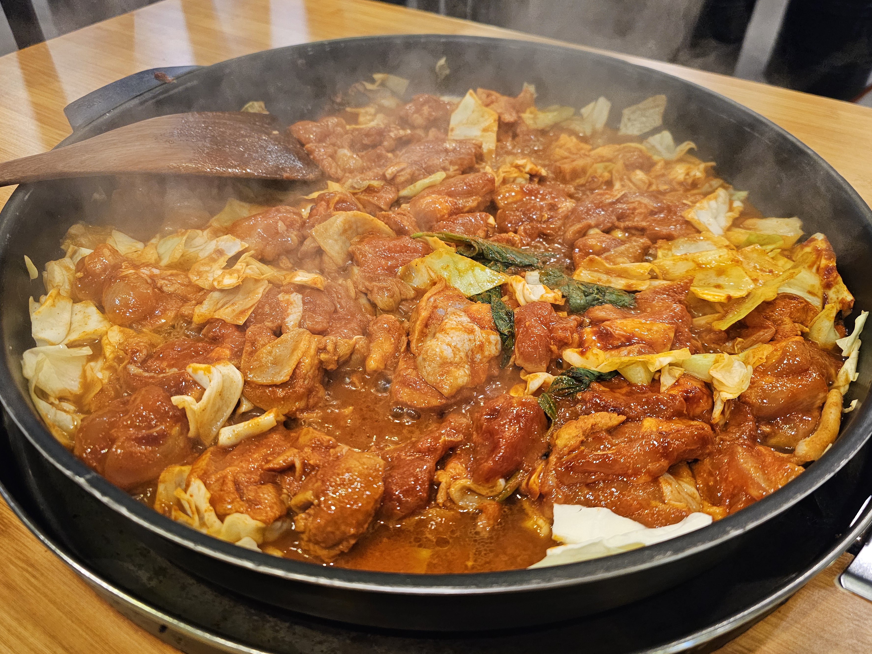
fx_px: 655
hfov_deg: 67.3
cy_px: 294
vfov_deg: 53.0
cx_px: 429
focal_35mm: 26
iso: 1000
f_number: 1.7
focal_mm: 6.3
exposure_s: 1/120
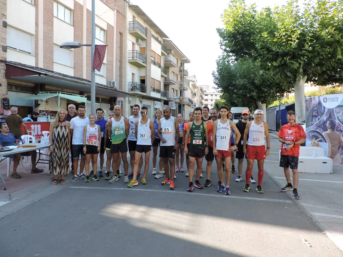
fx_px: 238
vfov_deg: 56.8
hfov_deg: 71.6
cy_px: 128
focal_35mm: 24
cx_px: 172
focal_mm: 4.3
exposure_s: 1/160
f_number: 3
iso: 100
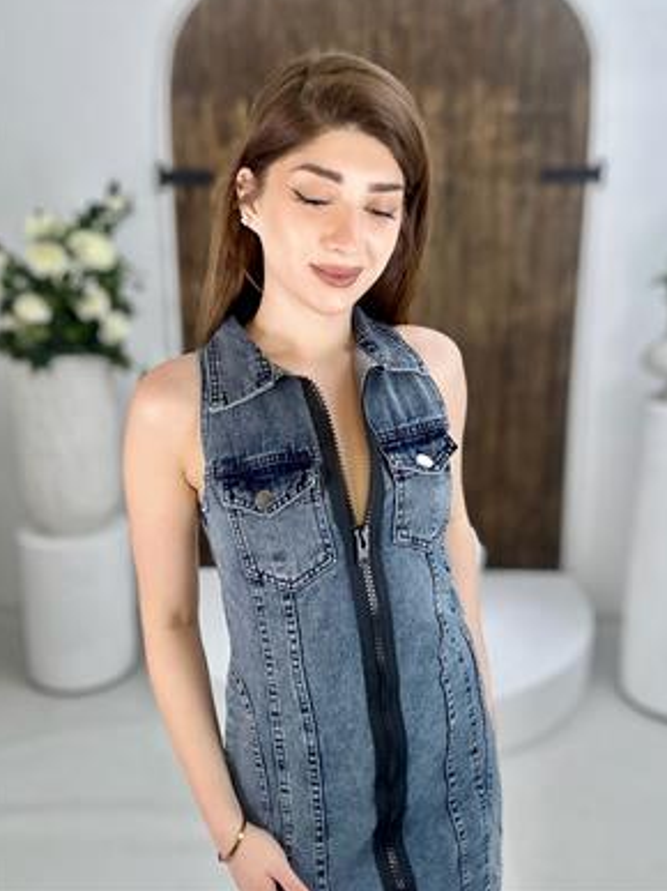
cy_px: 435
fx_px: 797
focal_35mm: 31
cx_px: 334
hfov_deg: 45.4
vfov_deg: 58.4
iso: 32
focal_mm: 2.69
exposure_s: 1/100
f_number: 1.9
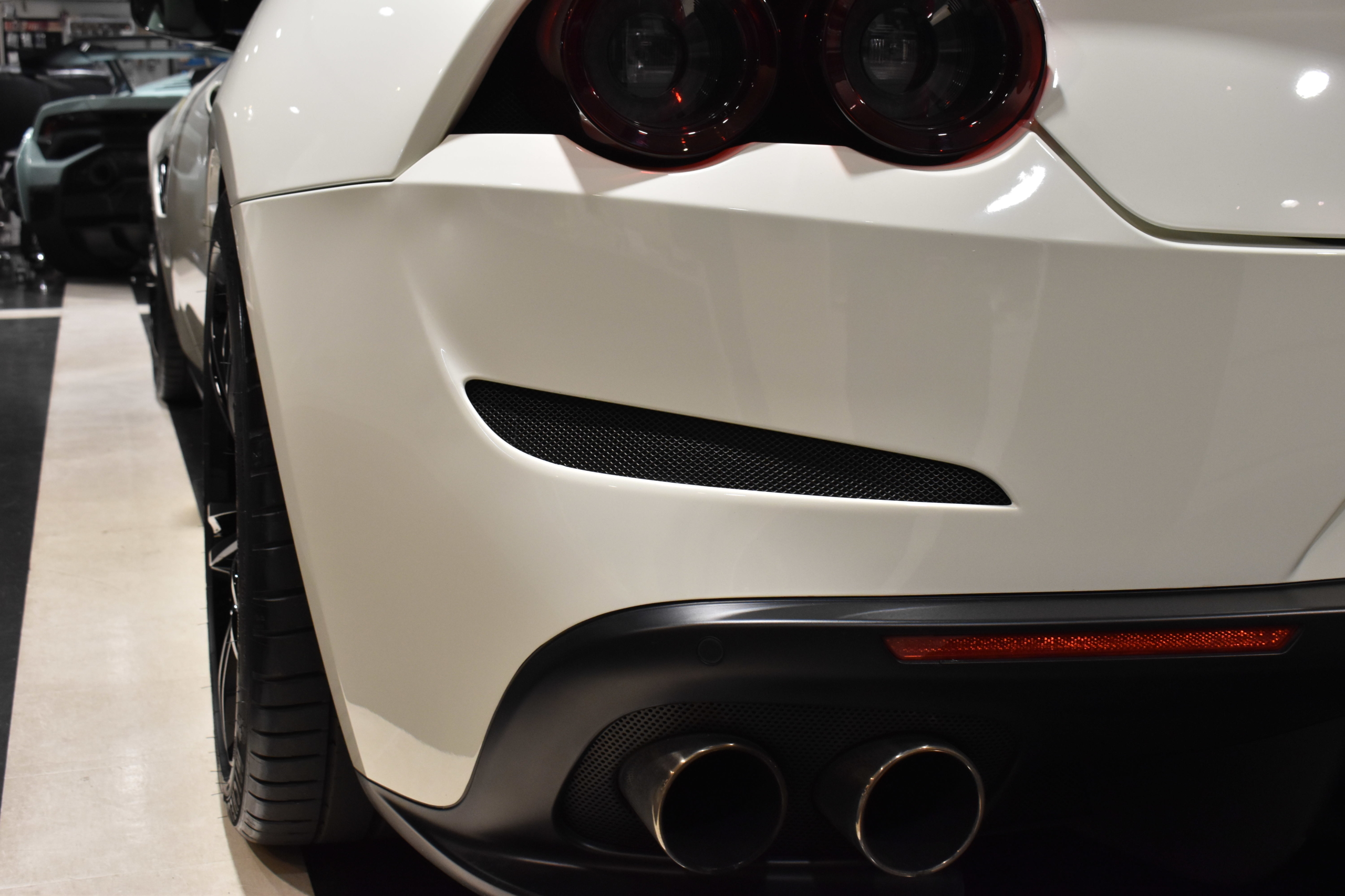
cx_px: 672
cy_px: 448
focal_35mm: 44
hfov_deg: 45.0
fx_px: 1625
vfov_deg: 30.9
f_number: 8
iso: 1250
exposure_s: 1/50
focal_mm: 29
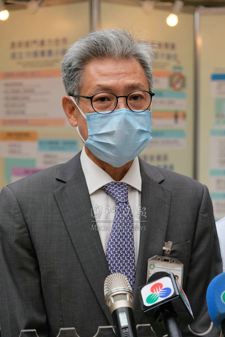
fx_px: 778
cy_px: 168
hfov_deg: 16.5
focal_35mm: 83
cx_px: 112
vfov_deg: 24.5
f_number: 4
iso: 500
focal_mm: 55
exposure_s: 1/125
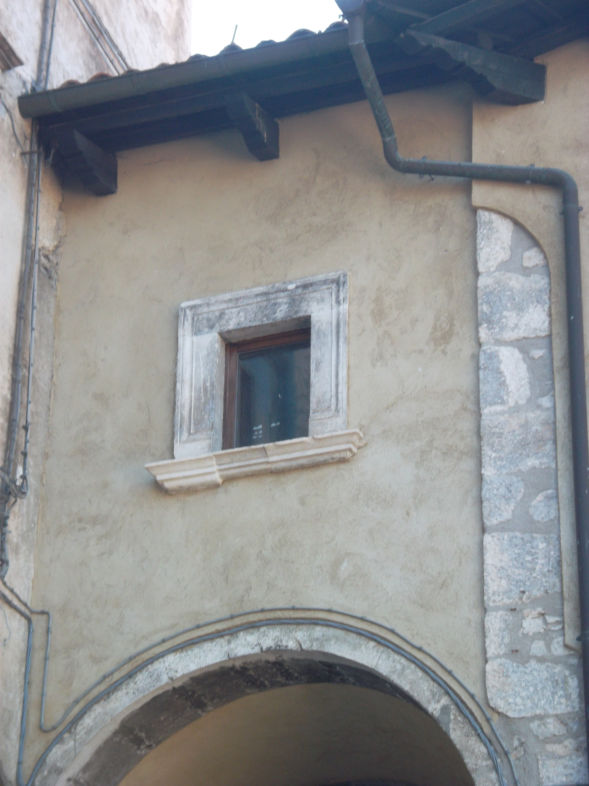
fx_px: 2450
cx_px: 294
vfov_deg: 18.2
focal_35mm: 108
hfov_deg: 13.7
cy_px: 393
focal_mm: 19.6
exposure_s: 1/75
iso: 120
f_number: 5
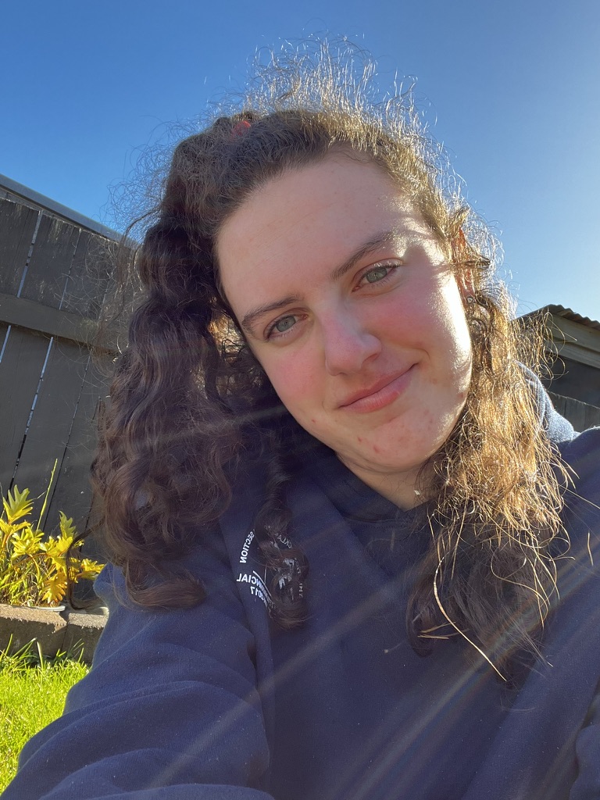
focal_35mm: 30
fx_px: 693
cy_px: 400
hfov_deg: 46.8
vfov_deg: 60.0
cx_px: 300
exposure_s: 1/198
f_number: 2.2
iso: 32
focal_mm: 2.71
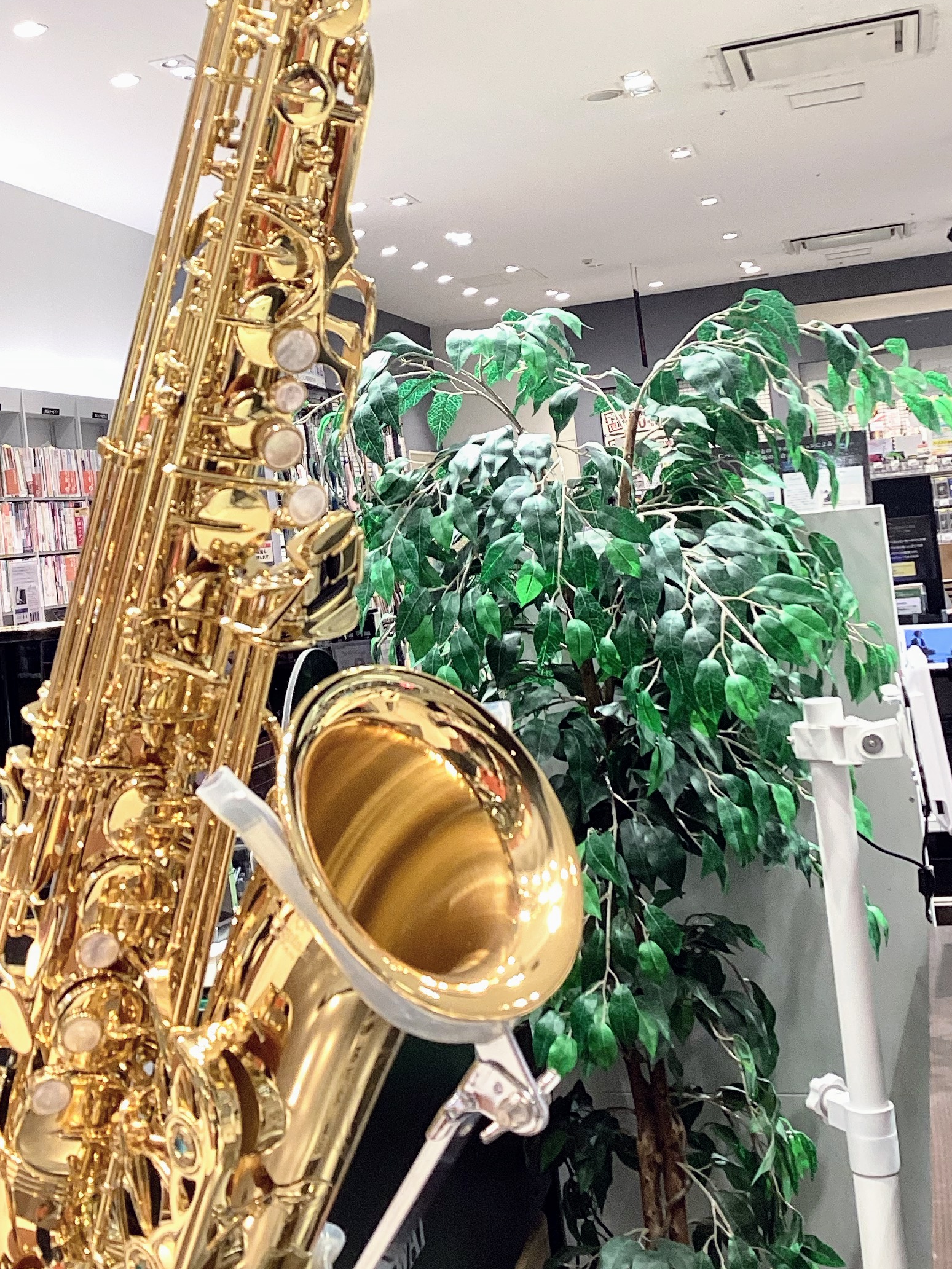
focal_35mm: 49
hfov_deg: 29.3
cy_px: 484
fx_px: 1797
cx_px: 266
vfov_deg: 38.7
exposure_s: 1/50
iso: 80
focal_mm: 3.3
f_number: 2.4
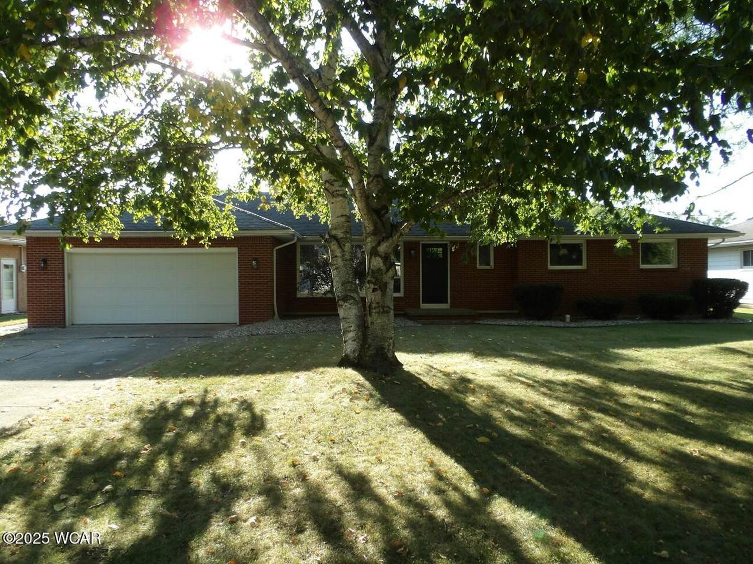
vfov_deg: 58.9
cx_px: 376
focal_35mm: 23
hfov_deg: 73.9
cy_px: 282
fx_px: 500
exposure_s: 1/124
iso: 100
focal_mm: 4.2
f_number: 4.1
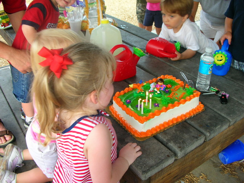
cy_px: 92
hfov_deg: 52.6
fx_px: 247
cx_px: 122
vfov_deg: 40.7
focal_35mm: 35
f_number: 3
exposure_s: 1/30
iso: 50
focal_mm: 5.8
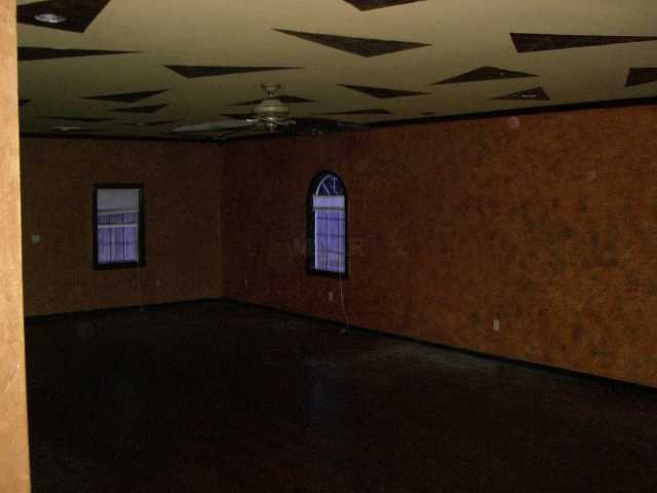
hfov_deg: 49.0
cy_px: 246
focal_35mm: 38
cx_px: 328
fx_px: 721
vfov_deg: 37.7
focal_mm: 6.2
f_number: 2.7
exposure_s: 1/60
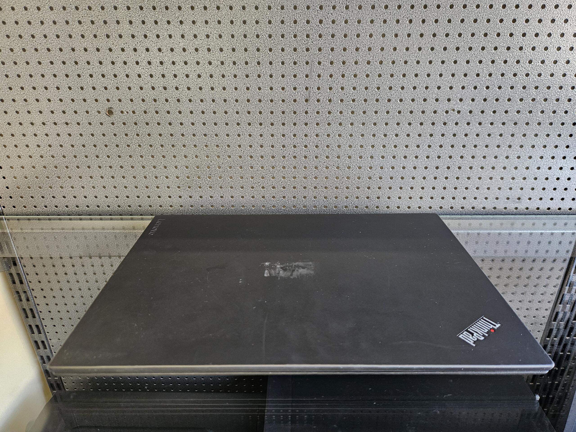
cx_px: 288
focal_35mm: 23
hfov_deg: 73.9
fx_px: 383
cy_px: 216
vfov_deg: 58.9
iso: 640
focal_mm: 5.4
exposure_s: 1/100
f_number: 1.8
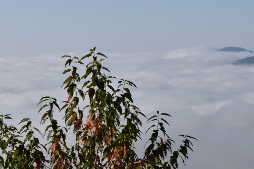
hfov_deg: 12.2
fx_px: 1185
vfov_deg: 8.2
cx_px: 86
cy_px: 127
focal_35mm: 168
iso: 100
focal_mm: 55
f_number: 13
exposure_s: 1/200
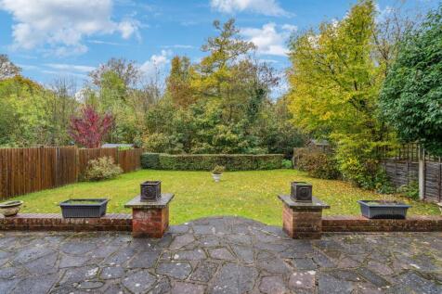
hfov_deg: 96.8
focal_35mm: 16
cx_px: 221
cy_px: 147
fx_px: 196
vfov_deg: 73.7
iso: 500
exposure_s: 1/160
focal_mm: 16
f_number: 5.6
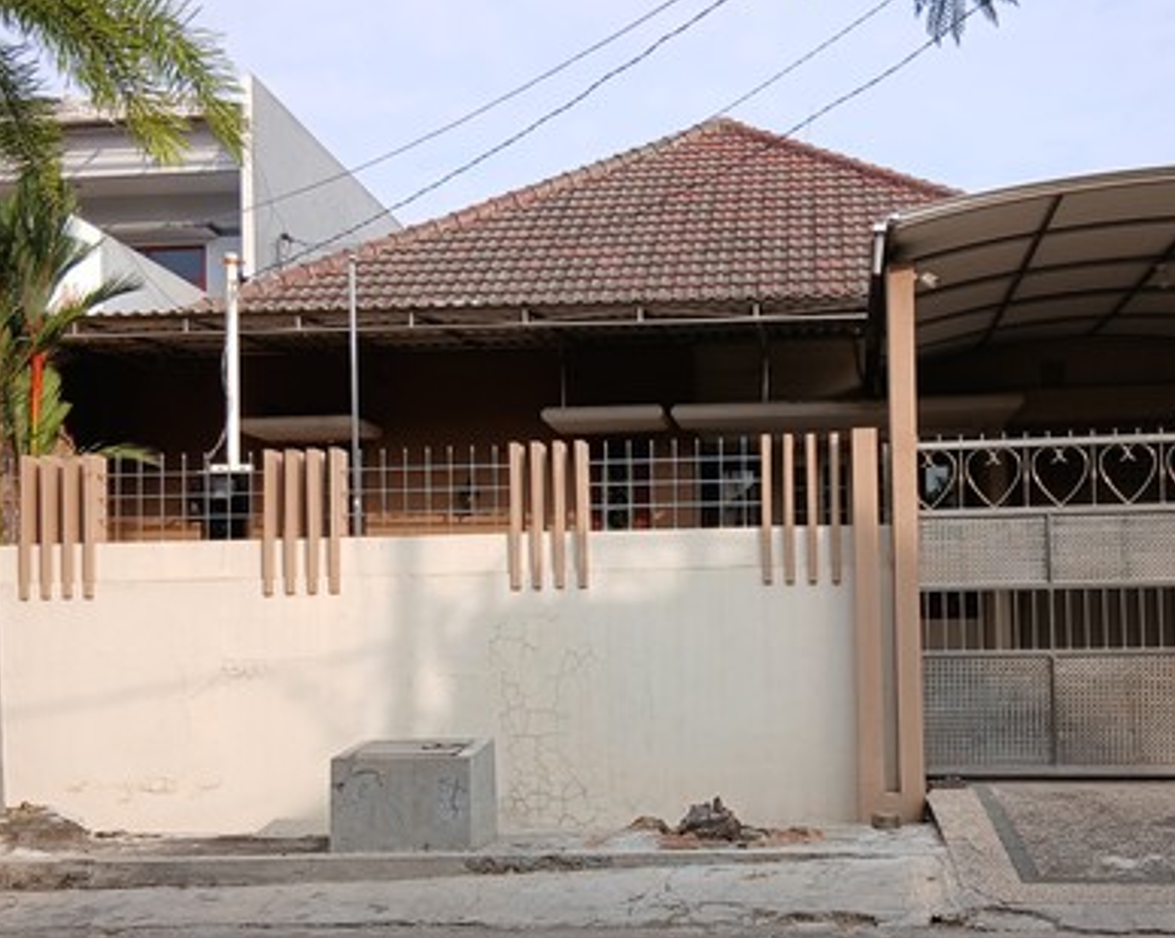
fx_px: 1459
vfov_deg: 35.4
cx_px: 680
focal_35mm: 42
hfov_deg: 43.7
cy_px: 598
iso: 20
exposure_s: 1/294
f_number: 1.8
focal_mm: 3.98
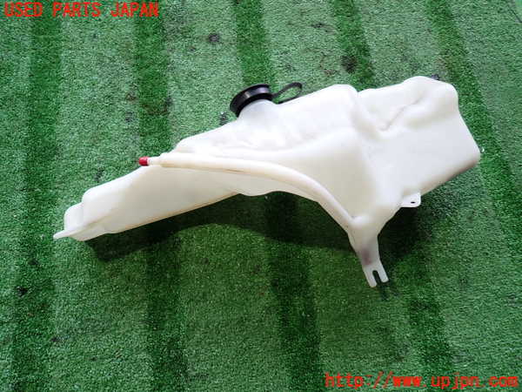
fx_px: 377
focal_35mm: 25
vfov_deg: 54.9
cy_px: 196
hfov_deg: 69.4
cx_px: 261
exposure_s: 1/60
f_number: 2
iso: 200
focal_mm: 4.5
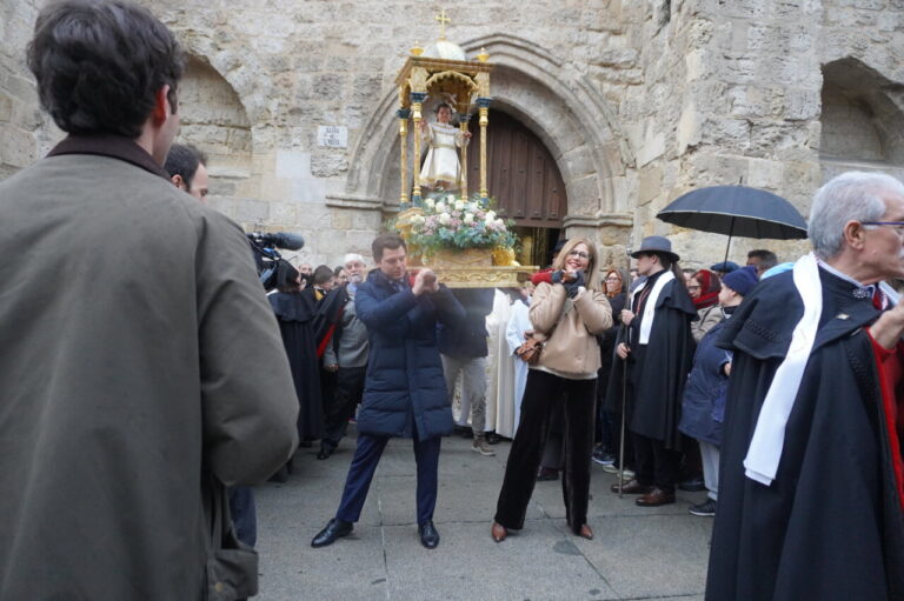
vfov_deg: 53.1
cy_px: 300
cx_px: 452
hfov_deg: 73.8
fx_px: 602
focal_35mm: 24
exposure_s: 1/160
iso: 2000
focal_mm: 16
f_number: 4
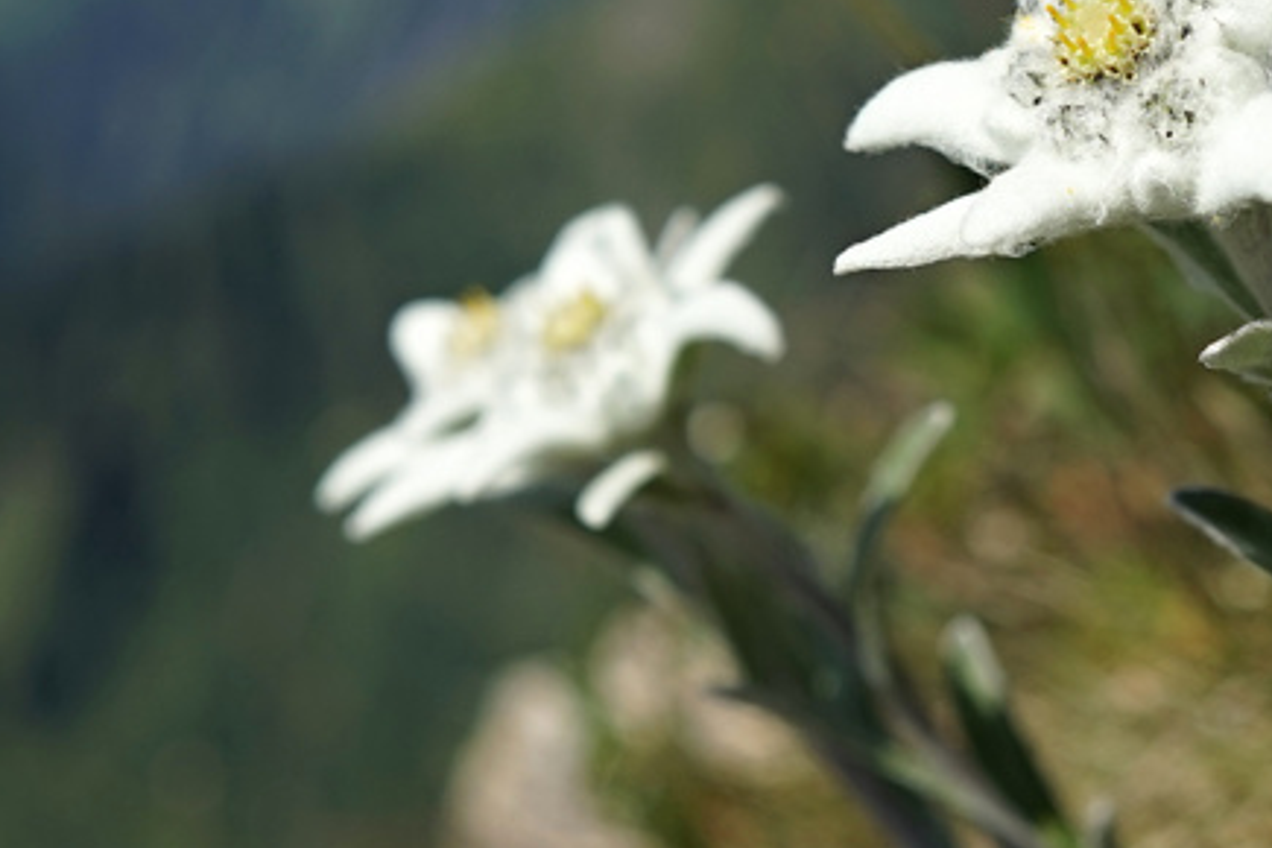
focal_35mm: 93
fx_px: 3286
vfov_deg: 14.6
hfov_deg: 21.9
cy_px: 152
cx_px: 497
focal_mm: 25
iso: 100
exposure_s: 1/640
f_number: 5.6
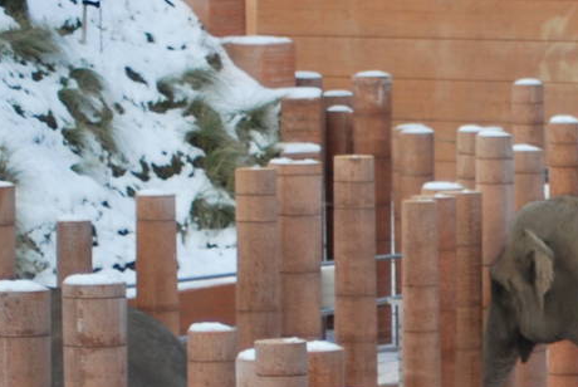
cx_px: 877
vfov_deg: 3.8
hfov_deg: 5.6
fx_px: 5868
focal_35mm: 365
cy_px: 613
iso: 200
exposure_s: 1/320
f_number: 4.5
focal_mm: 70
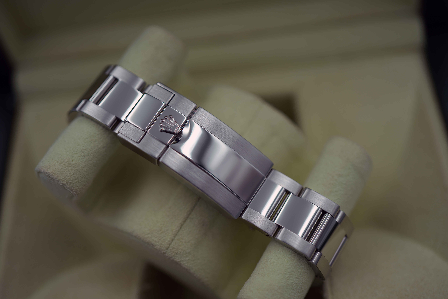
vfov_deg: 27.0
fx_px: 622
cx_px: 224
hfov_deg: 39.6
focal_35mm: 50
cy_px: 150
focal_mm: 50
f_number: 2.8
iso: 100
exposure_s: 1/320
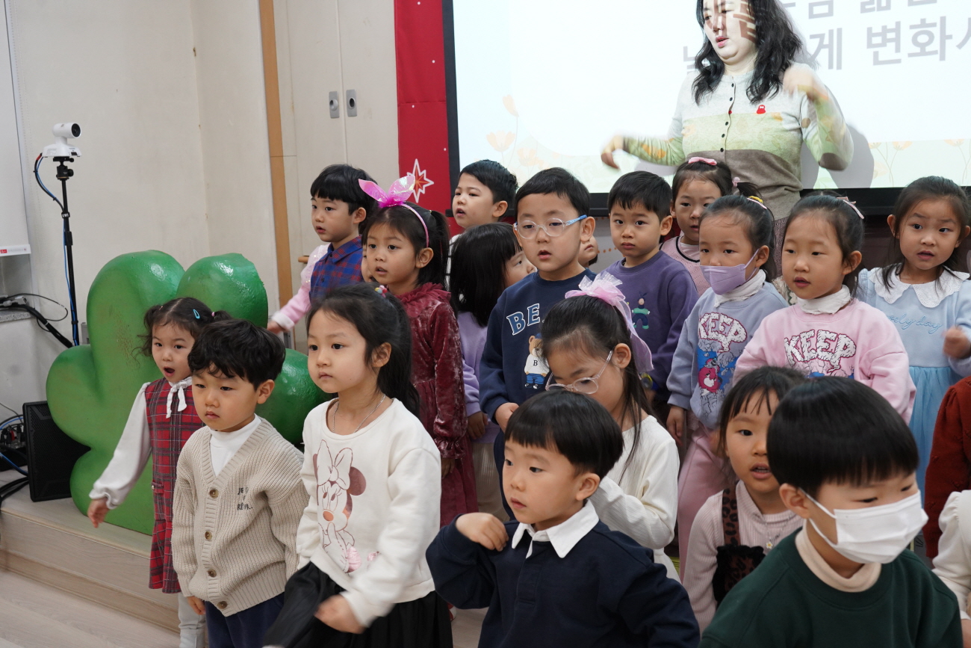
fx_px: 1106
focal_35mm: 41
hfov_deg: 47.4
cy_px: 324
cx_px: 486
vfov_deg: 32.6
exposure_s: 1/80
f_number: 7.1
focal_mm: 41
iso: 2500
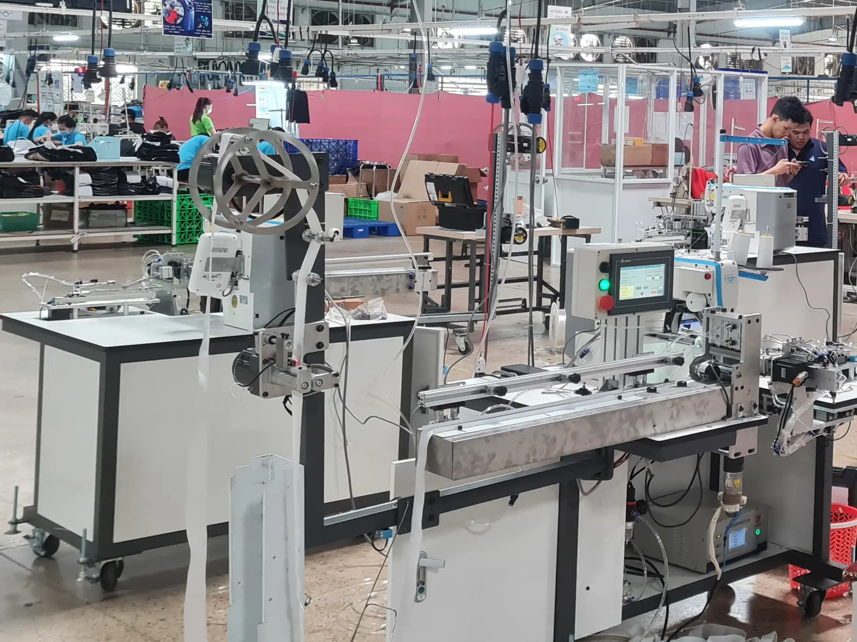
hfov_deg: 31.5
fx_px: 1386
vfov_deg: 25.8
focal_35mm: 56
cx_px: 880
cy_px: 154
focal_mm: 5.4
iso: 320
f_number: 1.8
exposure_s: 1/100
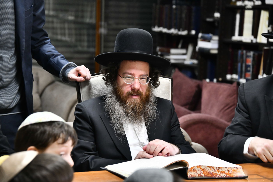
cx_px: 136
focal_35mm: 122
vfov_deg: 11.2
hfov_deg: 16.8
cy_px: 91
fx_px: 925
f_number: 5.6
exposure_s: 1/125
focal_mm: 122
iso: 2500
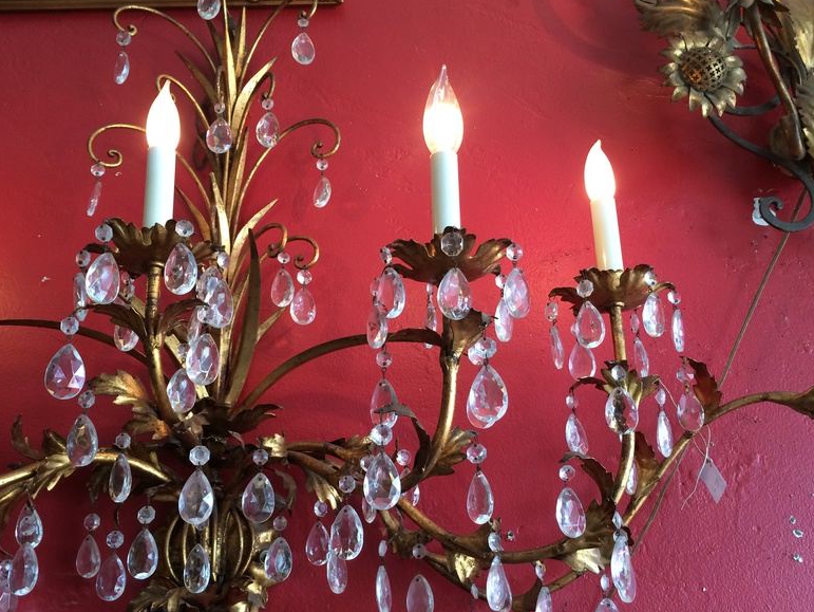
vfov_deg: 40.7
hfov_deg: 52.6
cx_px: 404
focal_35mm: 35
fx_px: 823
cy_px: 325
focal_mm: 4.12
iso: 40
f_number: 2.2
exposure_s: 1/30
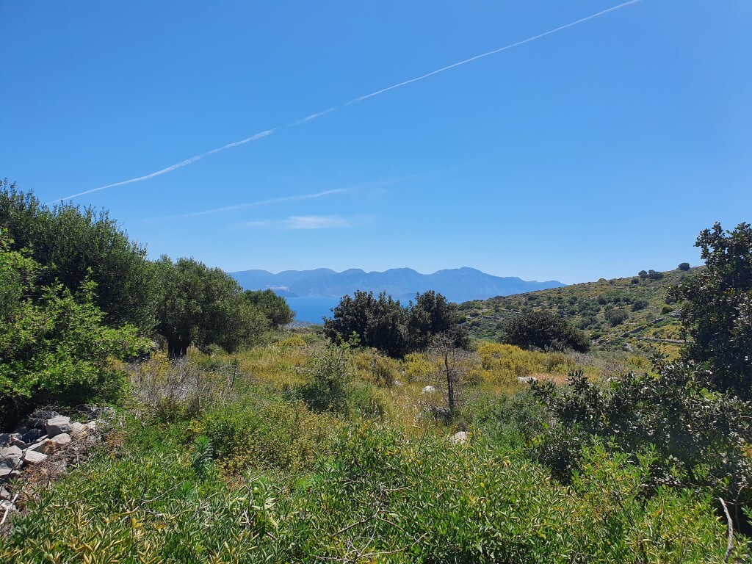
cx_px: 376
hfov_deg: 67.3
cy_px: 282
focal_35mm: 26
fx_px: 565
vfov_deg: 53.1
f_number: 2.4
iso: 50
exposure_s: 1/2176
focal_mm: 4.32
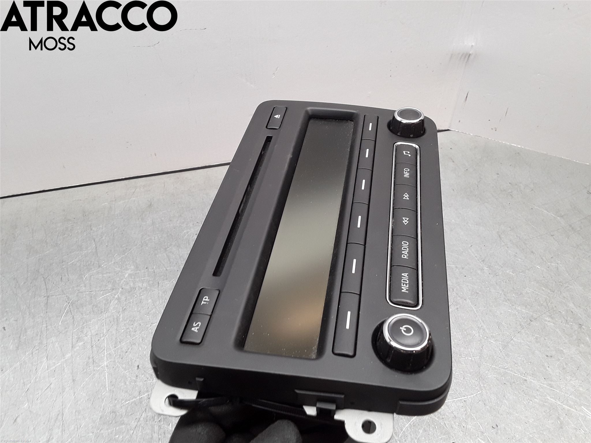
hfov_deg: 63.4
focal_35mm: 28
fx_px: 478
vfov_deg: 49.7
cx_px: 296
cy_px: 222
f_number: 1.9
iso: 50
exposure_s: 1/50
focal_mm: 2.91
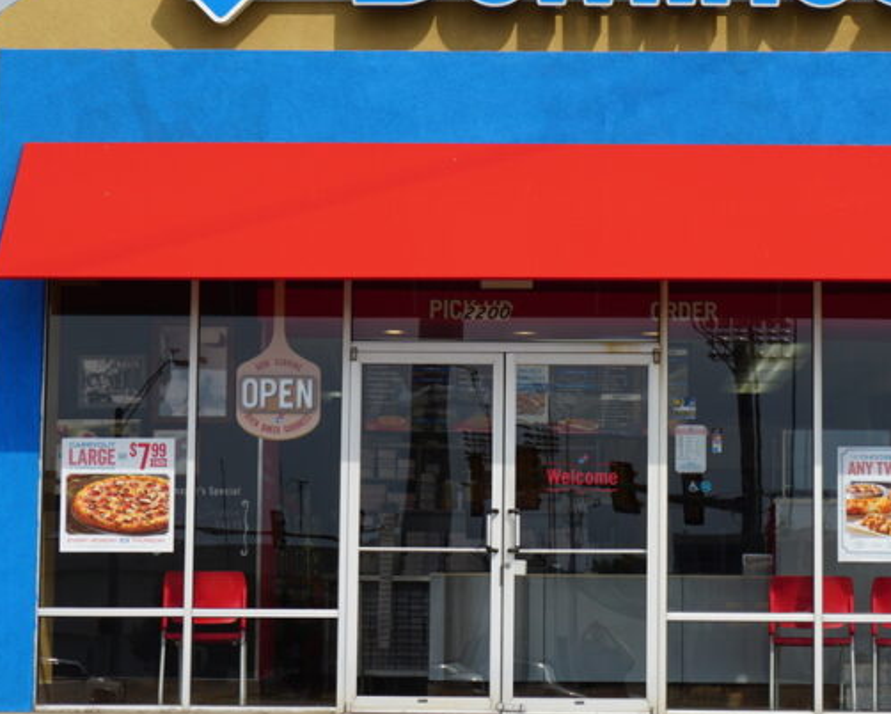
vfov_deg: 13.8
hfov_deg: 17.2
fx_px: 2953
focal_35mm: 112
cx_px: 499
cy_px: 266
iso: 100
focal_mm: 39
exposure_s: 1/160
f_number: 11
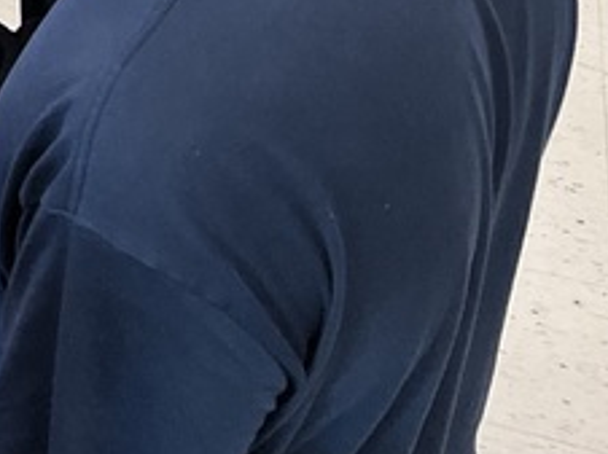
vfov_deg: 11.9
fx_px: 2070
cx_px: -460
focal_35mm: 118
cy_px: -247
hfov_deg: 14.8
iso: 250
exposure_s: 1/60
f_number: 1.5
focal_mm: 5.7
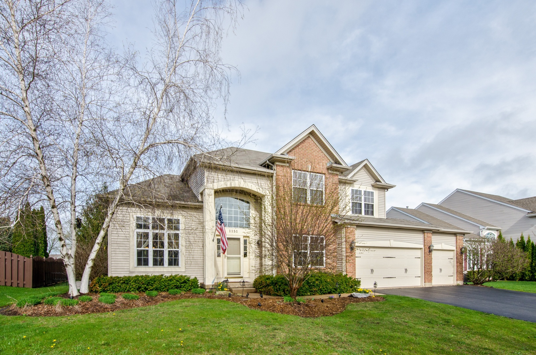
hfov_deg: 95.1
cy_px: 178
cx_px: 268
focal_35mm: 16
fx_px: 245
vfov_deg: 71.8
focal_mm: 11
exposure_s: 1/250
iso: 200
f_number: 11
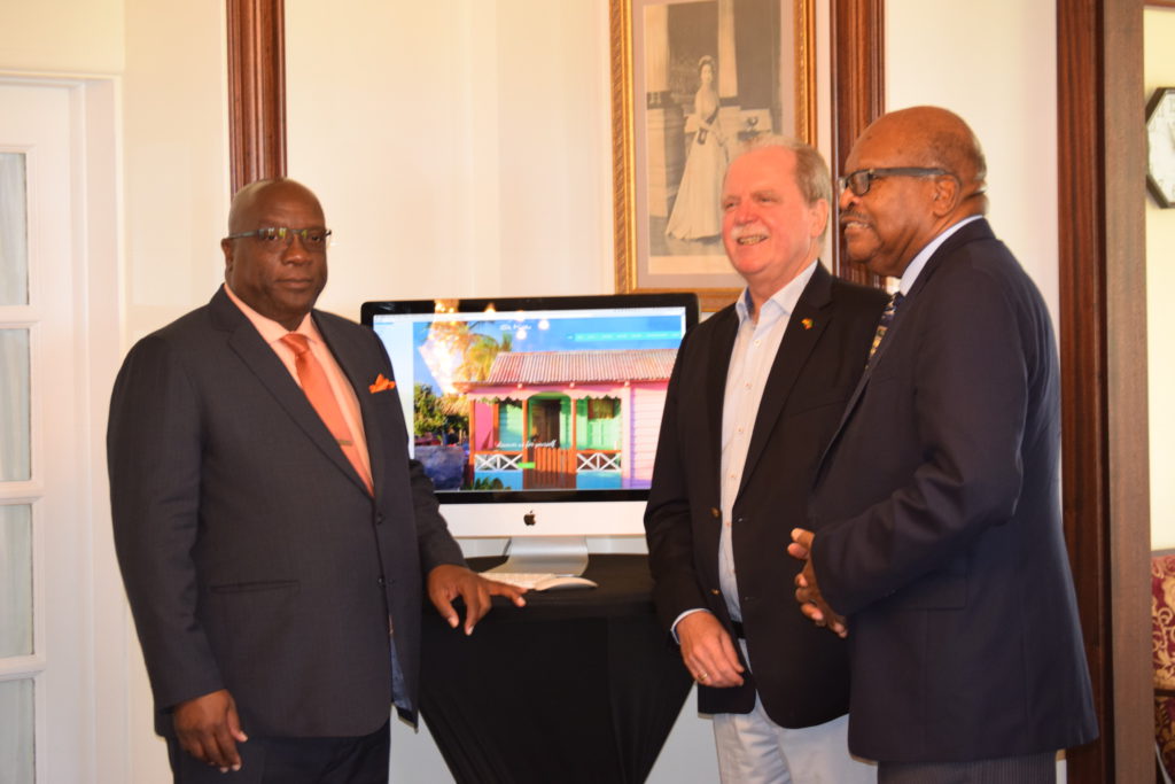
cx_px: 588
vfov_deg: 14.7
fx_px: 3036
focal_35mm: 93
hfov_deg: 21.9
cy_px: 392
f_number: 4.2
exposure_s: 1/60
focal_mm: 62
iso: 900
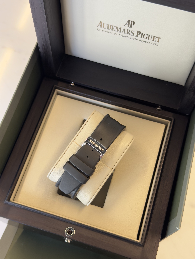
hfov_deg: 30.3
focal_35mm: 48
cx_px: 98
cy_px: 130
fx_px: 361
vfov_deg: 39.7
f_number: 1.78
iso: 80
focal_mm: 6.76
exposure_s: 1/50
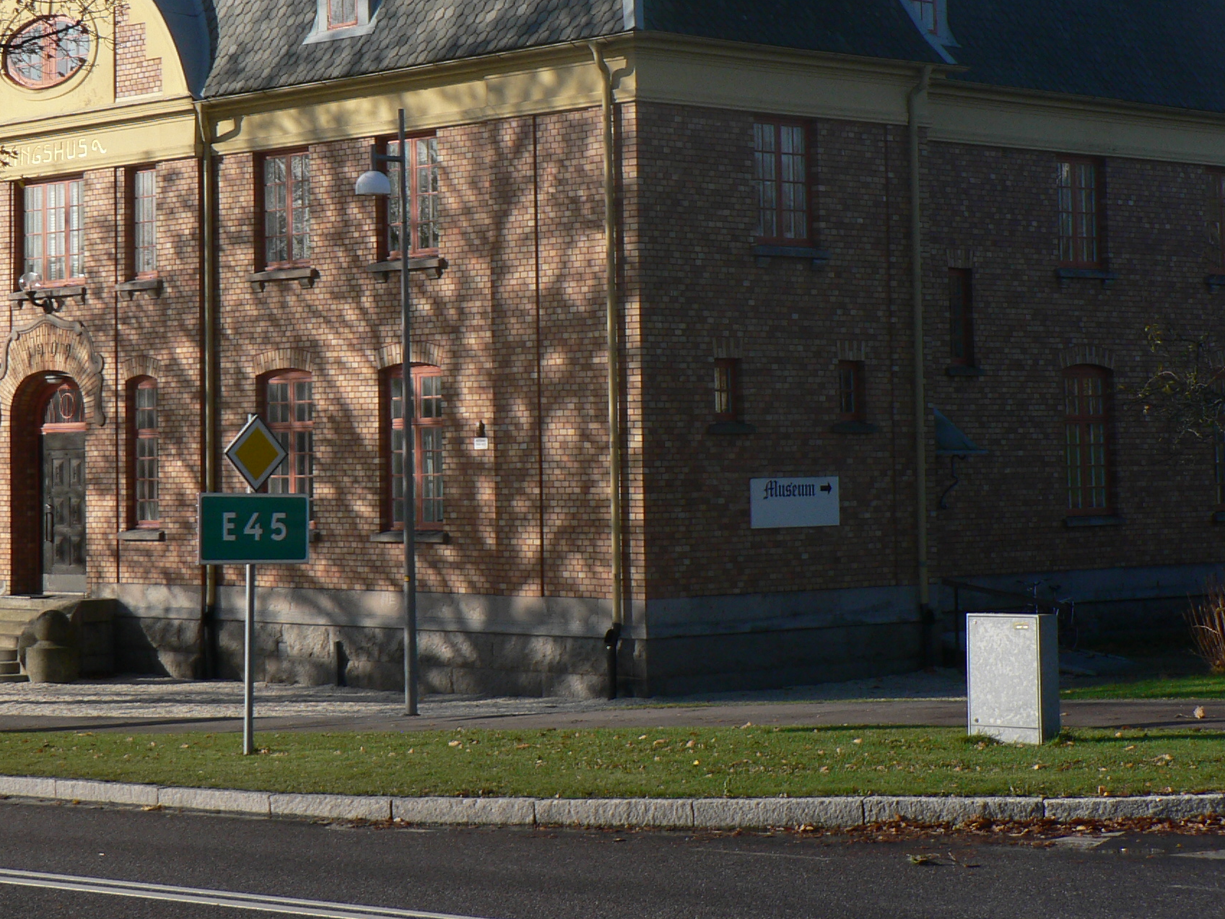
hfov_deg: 21.9
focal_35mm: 89
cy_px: 233
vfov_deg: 16.5
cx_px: 437
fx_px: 3150
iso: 80
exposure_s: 1/500
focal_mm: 9.8
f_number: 4
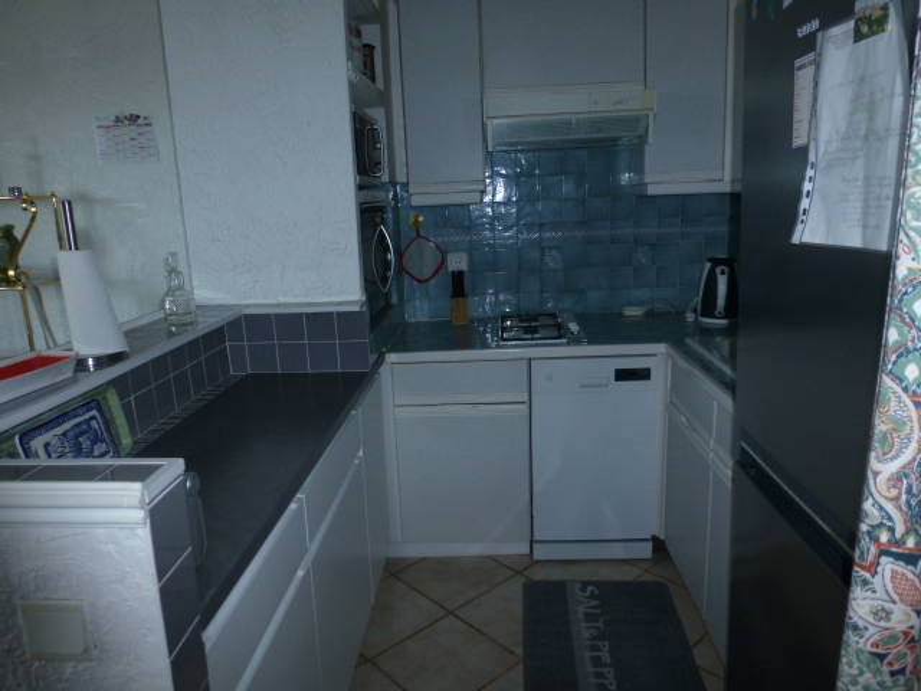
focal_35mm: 24
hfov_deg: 71.6
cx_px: 460
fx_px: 639
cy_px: 346
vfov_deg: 56.8
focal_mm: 4.3
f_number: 3.3
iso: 200
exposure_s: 1/60
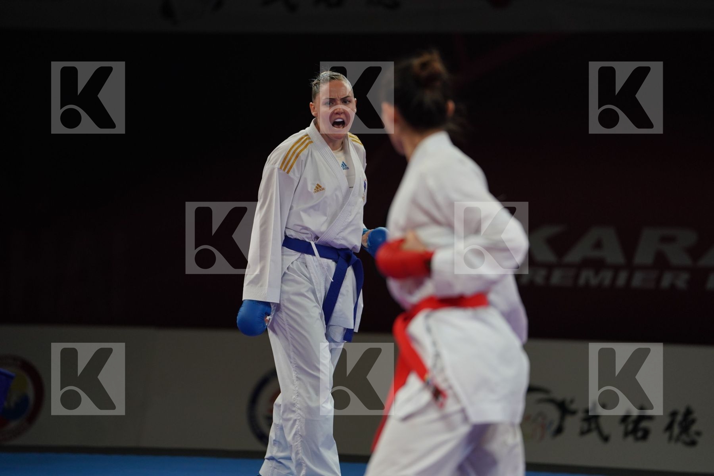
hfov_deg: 10.4
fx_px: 3927
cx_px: 357
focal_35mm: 198
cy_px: 238
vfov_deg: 6.9
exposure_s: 1/1000
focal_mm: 198
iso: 1000
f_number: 2.8
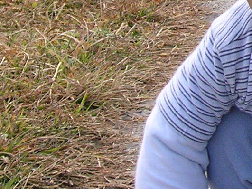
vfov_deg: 6.1
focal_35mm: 243
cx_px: 404
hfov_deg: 8.0
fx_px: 1769
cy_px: -23
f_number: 3.5
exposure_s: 1/519
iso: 100
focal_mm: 9.6
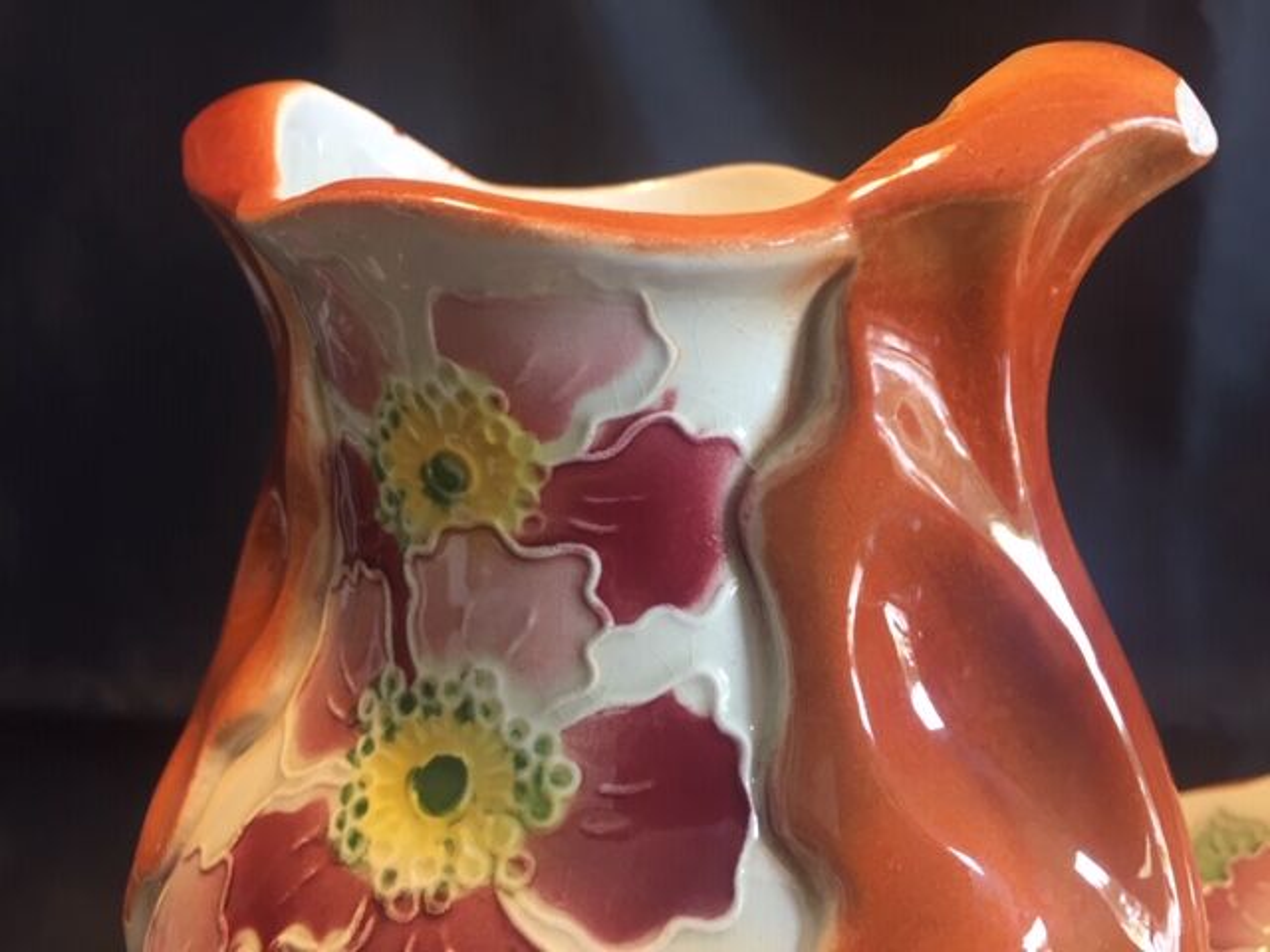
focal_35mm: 29
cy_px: 476
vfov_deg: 48.2
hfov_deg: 61.7
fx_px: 1064
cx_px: 635
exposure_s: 1/33
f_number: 2.2
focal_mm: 4.15
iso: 100
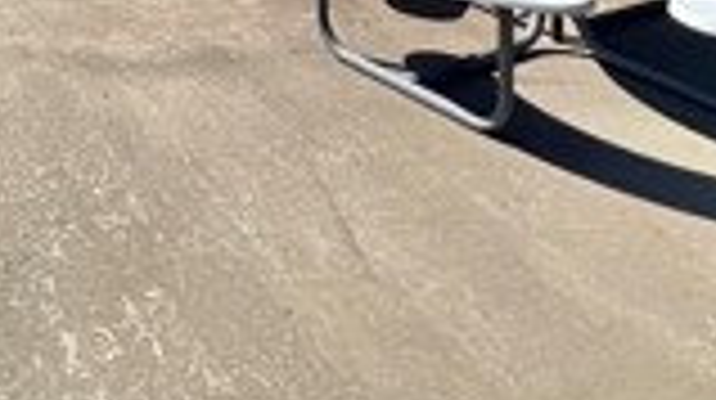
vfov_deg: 14.4
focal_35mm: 57
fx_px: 1081
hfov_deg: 33.7
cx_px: 14
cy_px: -548
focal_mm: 1.57
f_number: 1.8
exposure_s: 1/1309
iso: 32
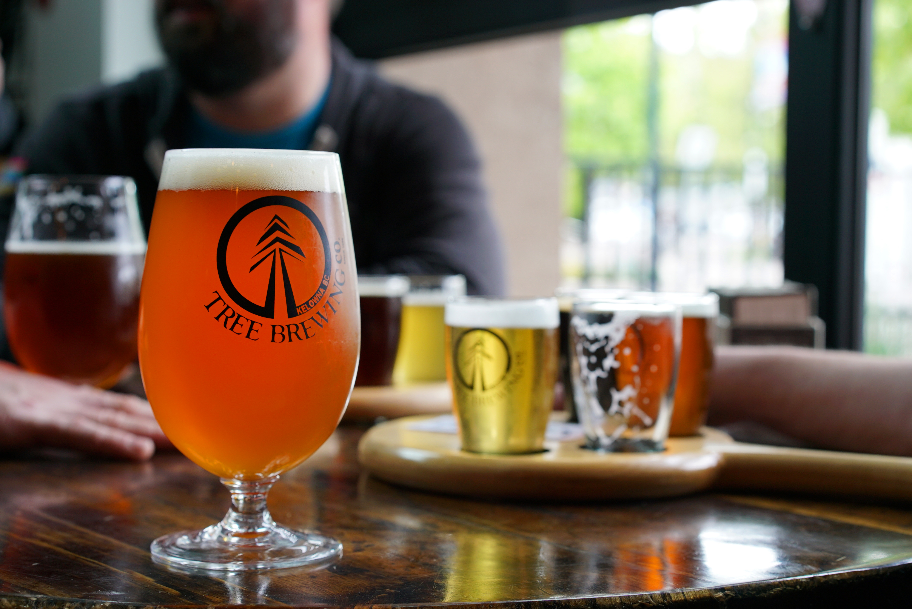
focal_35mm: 55
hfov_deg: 36.2
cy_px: 304
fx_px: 1394
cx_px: 456
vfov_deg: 24.6
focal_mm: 55
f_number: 5.6
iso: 400
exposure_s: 1/80
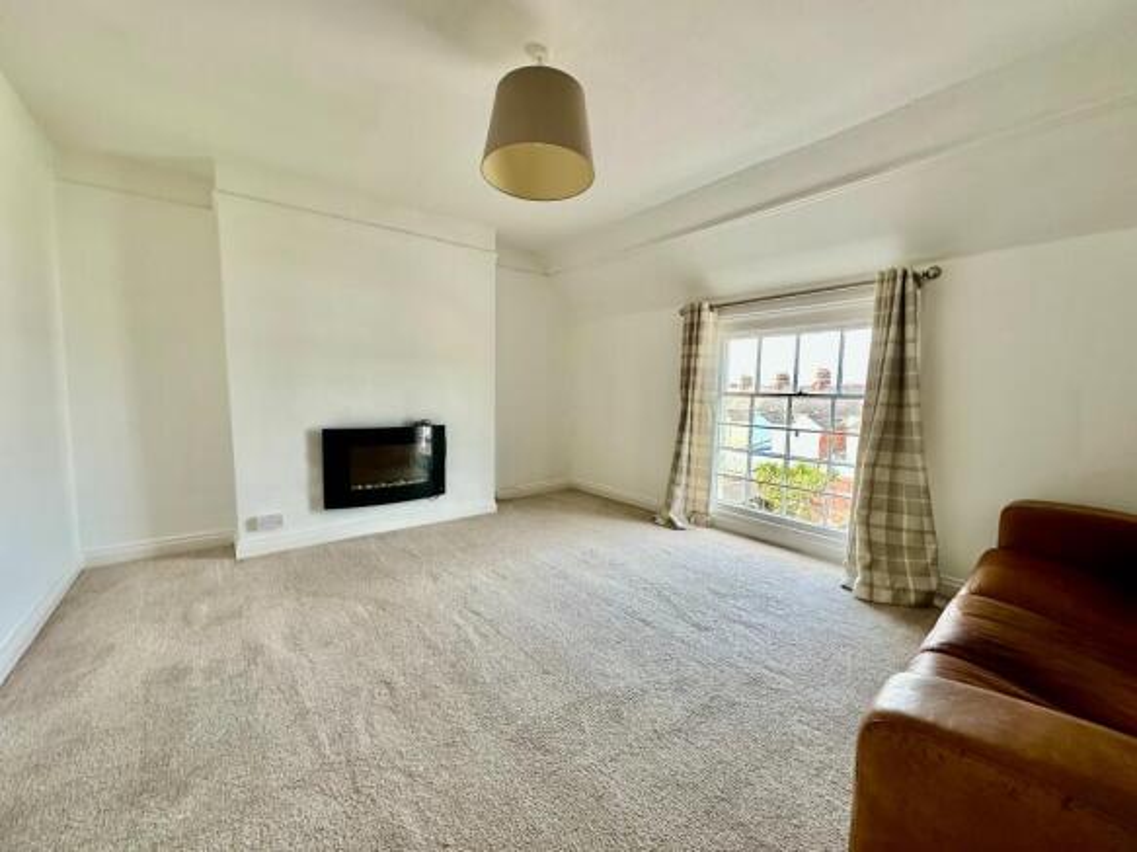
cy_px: 426
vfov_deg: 85.7
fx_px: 460
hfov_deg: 102.1
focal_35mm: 14
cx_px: 568
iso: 50
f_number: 2.2
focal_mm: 2.22
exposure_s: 1/99
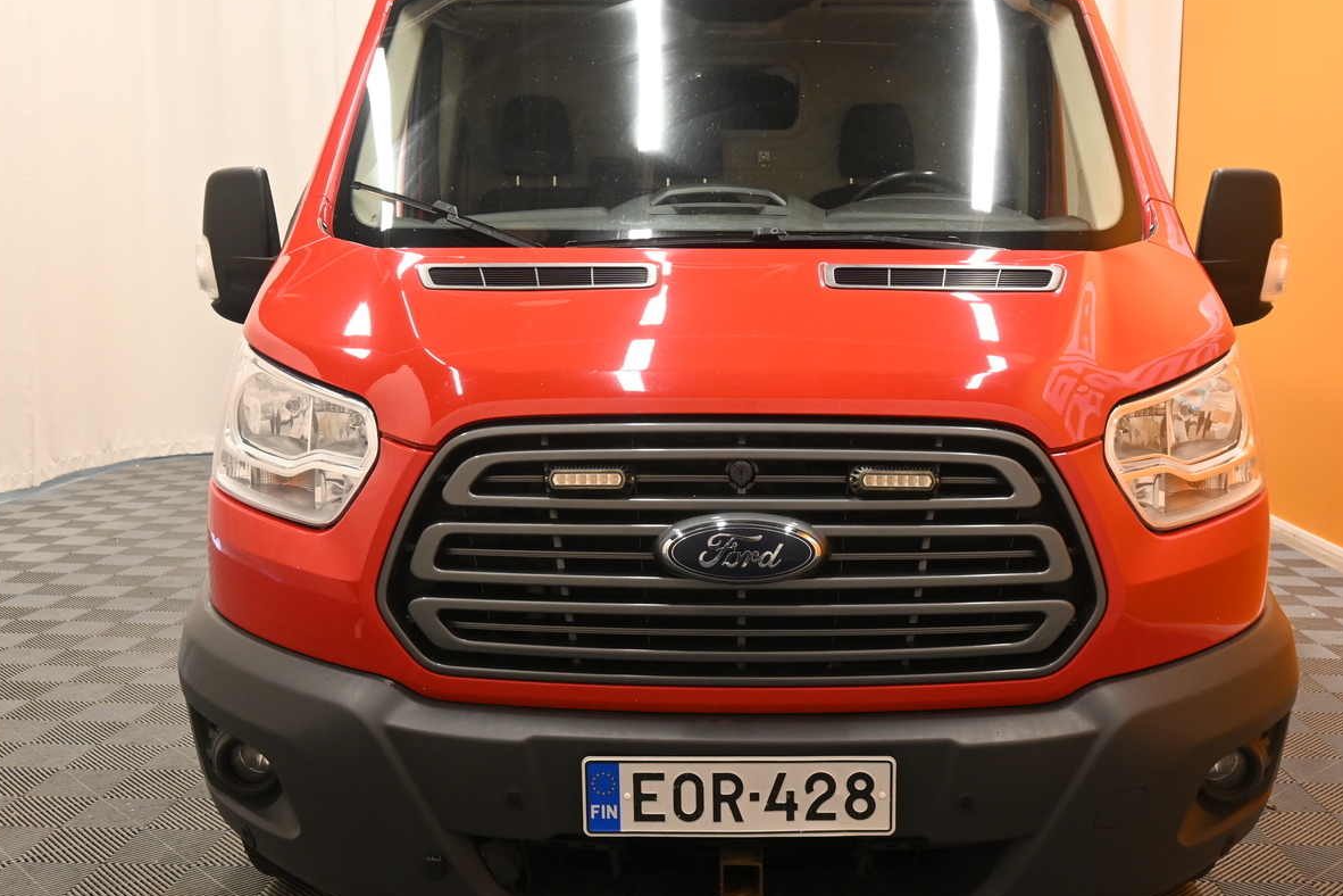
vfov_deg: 35.0
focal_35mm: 38
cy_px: 442
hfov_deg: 50.6
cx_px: 725
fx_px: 1419
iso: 900
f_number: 5.6
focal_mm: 18.5
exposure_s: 1/30
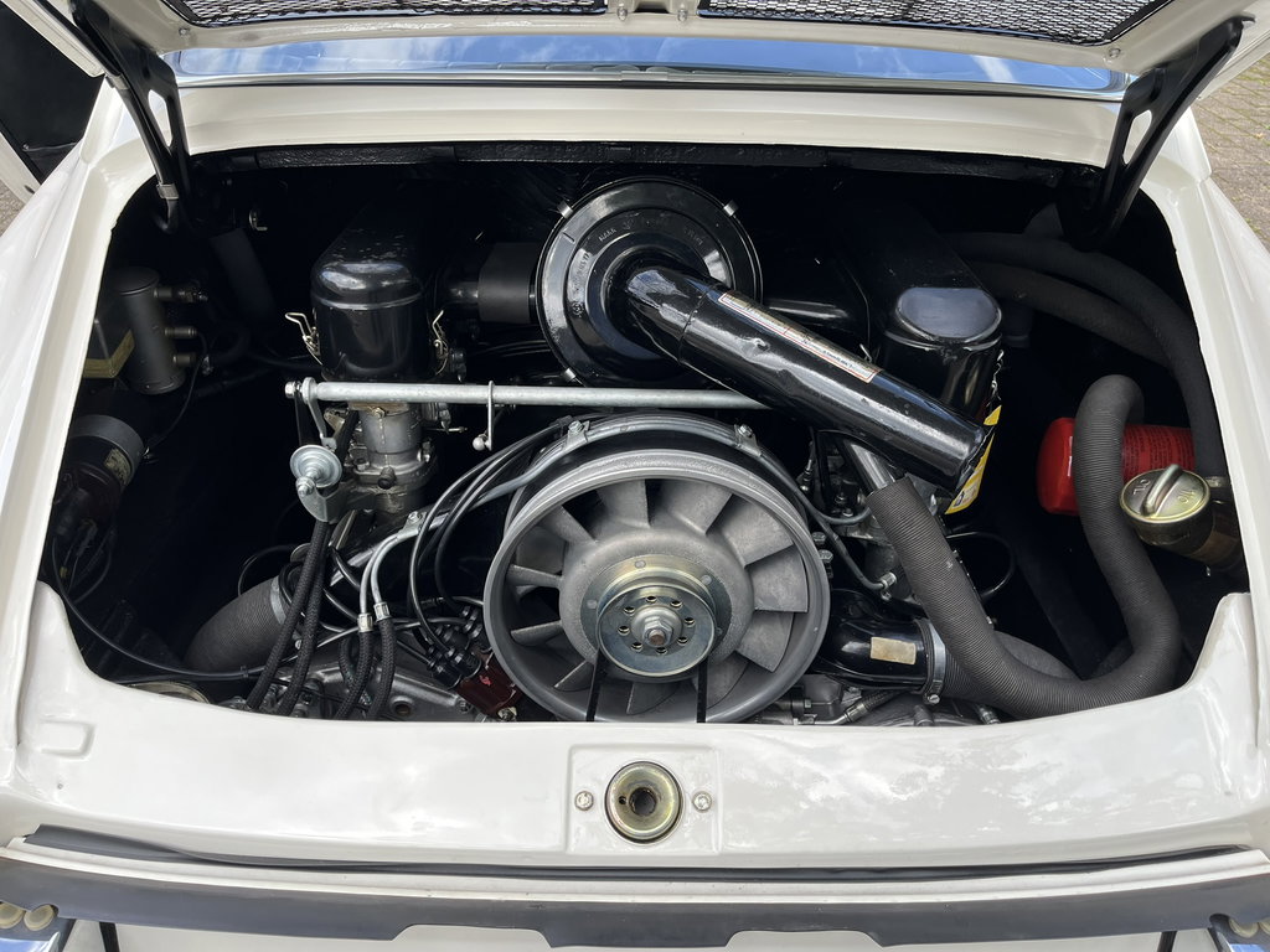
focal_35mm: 26
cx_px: 635
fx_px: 954
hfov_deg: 67.3
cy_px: 476
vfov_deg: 53.1
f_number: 1.6
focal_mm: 5.1
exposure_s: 1/550
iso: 50
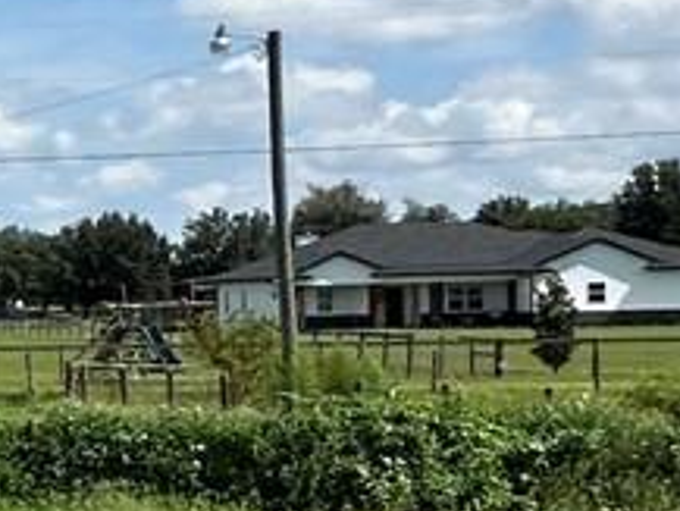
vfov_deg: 14.3
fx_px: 2024
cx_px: -1222
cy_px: 379
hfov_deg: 12.1
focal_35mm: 103
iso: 50
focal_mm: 2.22
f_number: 2.2
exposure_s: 1/2212
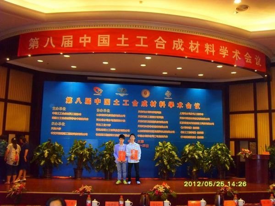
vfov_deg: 36.8
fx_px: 310
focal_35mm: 39
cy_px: 103
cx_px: 138
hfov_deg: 47.9
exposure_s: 1/45
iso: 400
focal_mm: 6.6
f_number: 3.5
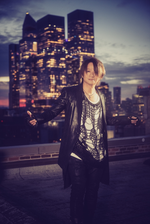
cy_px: 112
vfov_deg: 40.3
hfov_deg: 27.5
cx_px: 75
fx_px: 306
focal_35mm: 49
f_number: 2.8
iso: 3200
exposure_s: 1/200
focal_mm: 49
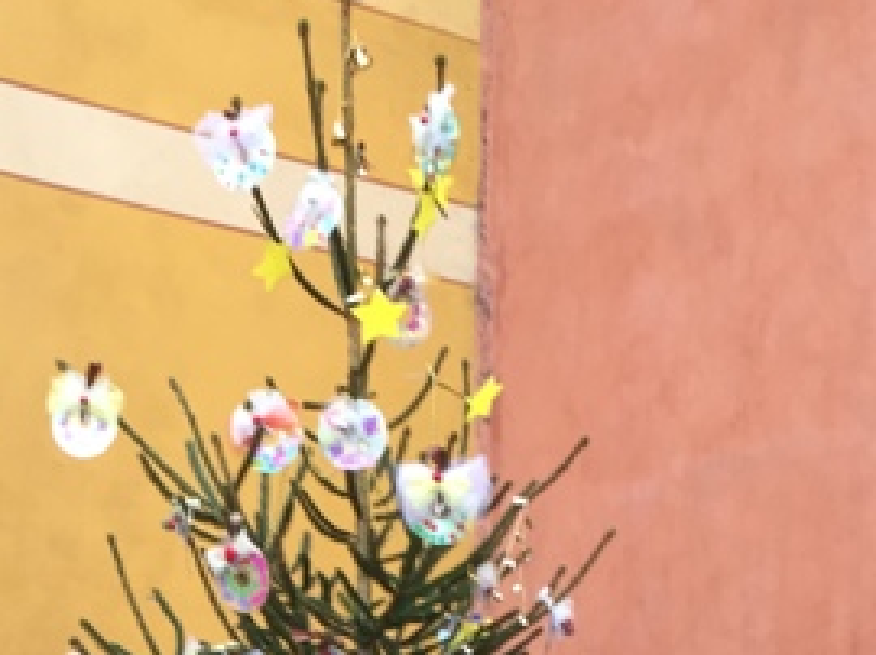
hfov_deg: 22.3
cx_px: 104
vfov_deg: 15.9
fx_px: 2174
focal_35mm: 86
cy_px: 953
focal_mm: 4.15
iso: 32
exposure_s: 1/100
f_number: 2.2
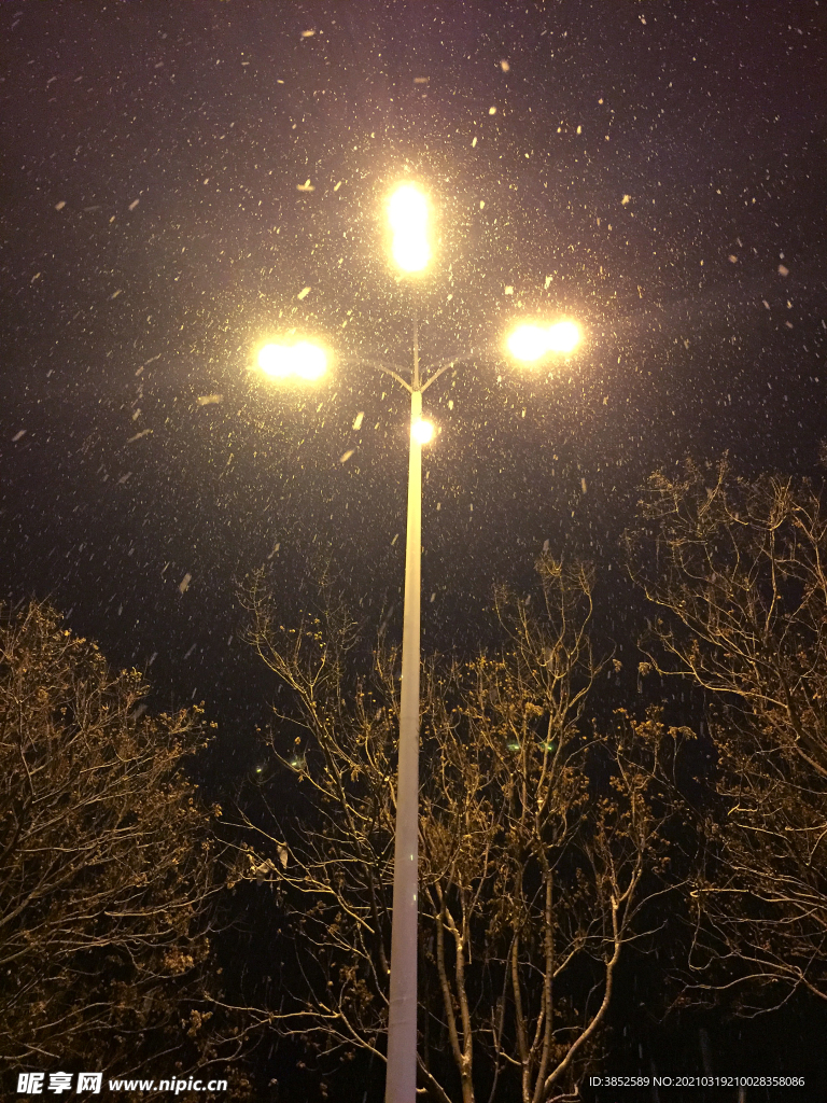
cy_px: 552
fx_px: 924
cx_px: 414
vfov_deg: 61.7
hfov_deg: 48.2
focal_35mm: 29
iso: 250
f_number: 2.2
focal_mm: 4.15
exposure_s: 1/25
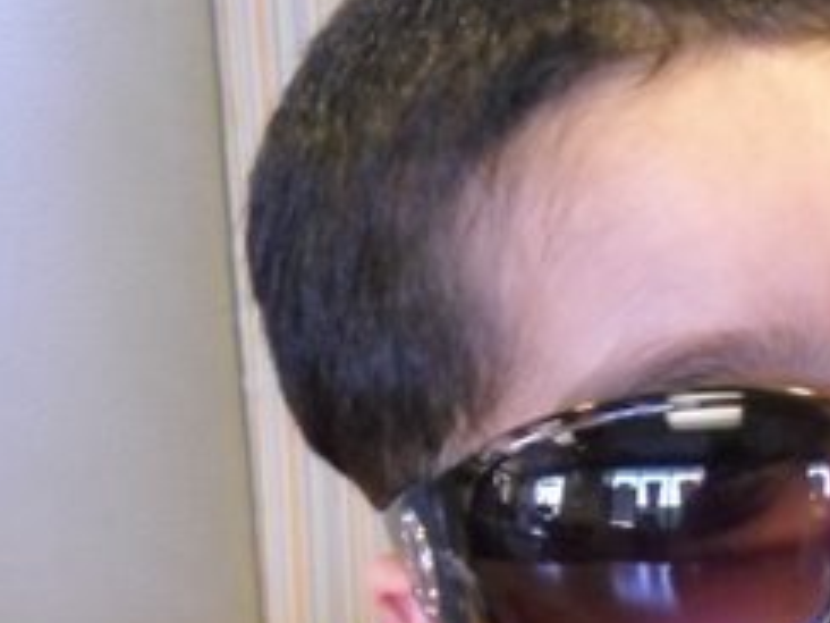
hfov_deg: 15.2
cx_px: 755
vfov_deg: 11.5
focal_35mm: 128
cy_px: 575
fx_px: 3069
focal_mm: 11.7
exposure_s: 1/20
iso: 800
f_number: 5.3
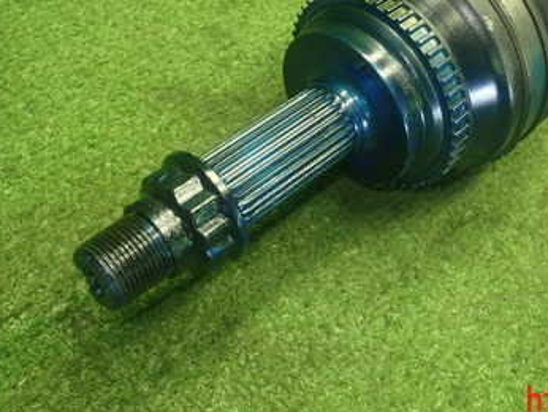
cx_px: 409
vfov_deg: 27.3
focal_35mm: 52
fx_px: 824
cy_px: 65
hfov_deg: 36.0
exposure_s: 1/30
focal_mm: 5.4
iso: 250
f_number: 2.3
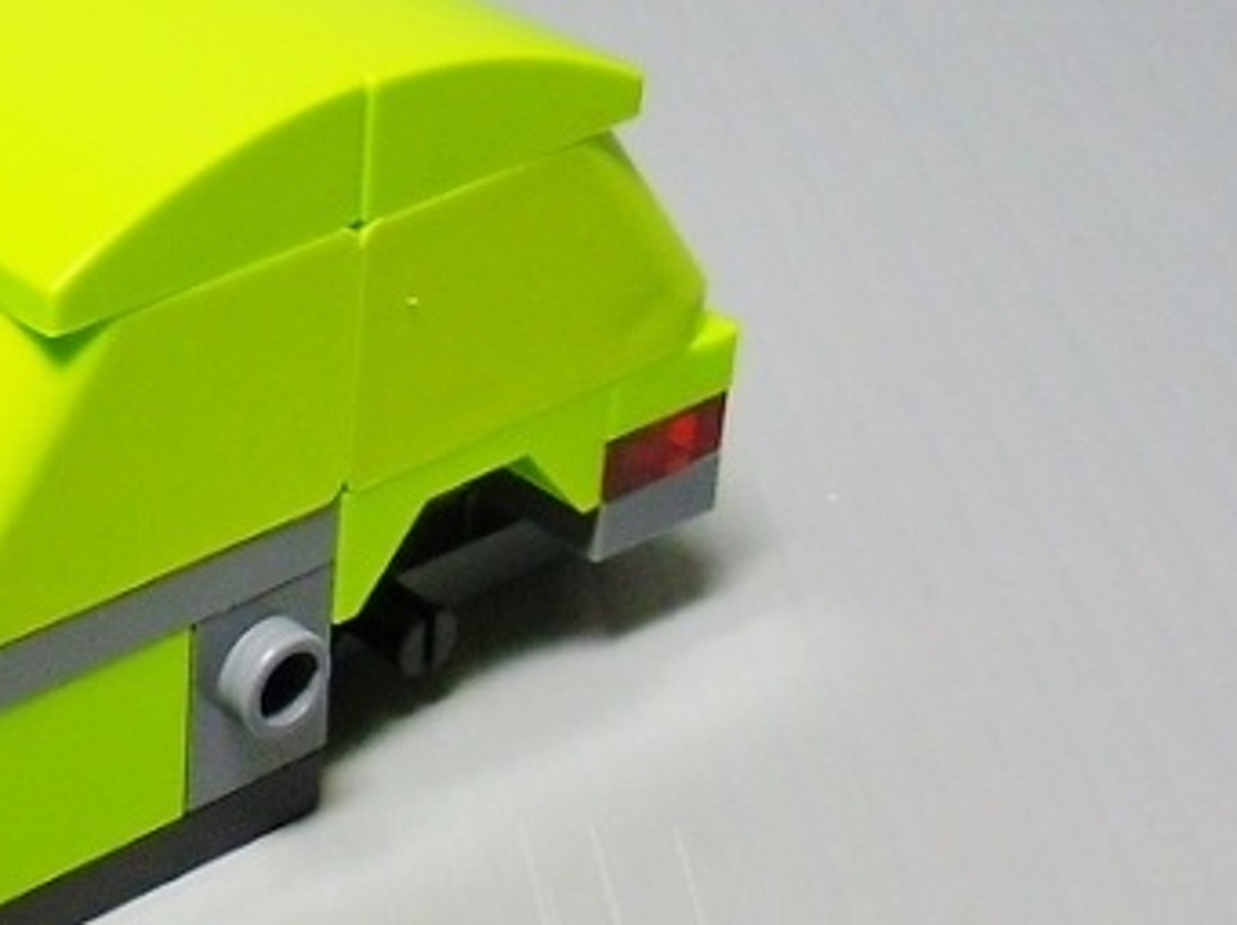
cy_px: 439
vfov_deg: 21.0
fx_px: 2499
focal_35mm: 70
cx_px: -172
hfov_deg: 25.5
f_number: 3.5
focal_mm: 5.4
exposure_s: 1/30
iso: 200
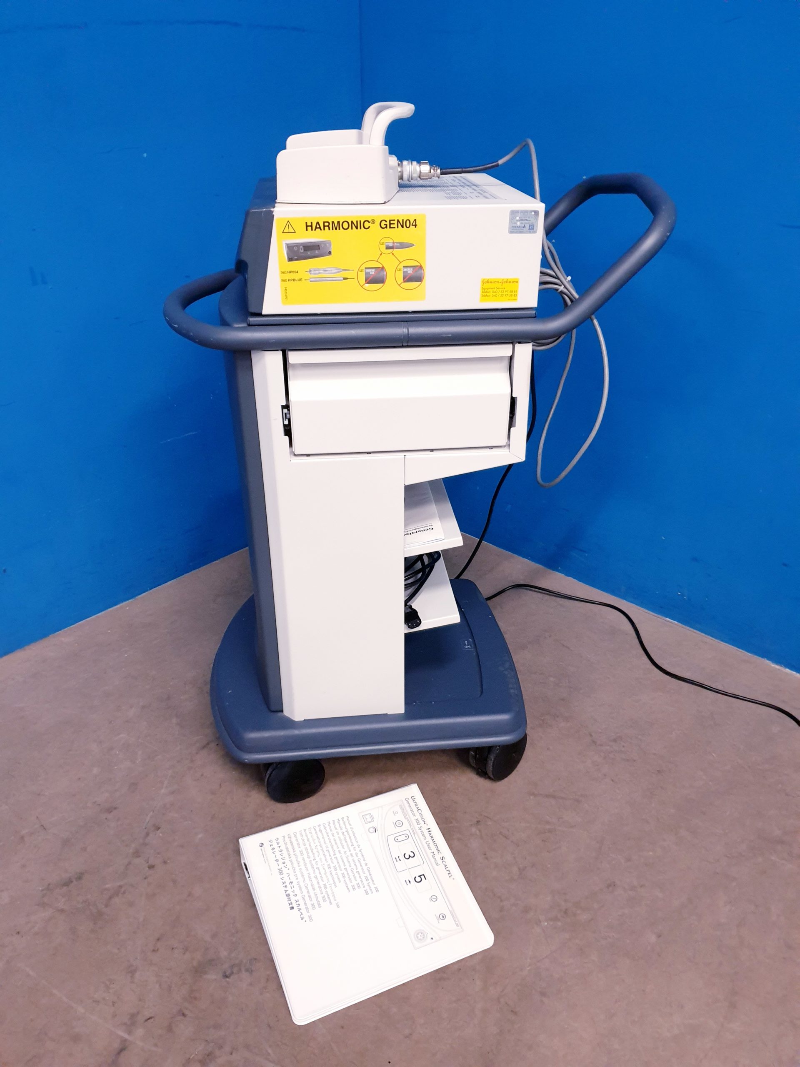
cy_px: 534
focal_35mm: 26
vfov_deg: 67.3
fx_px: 801
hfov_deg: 53.1
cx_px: 400
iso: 320
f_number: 1.5
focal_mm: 4.3
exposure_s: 1/33
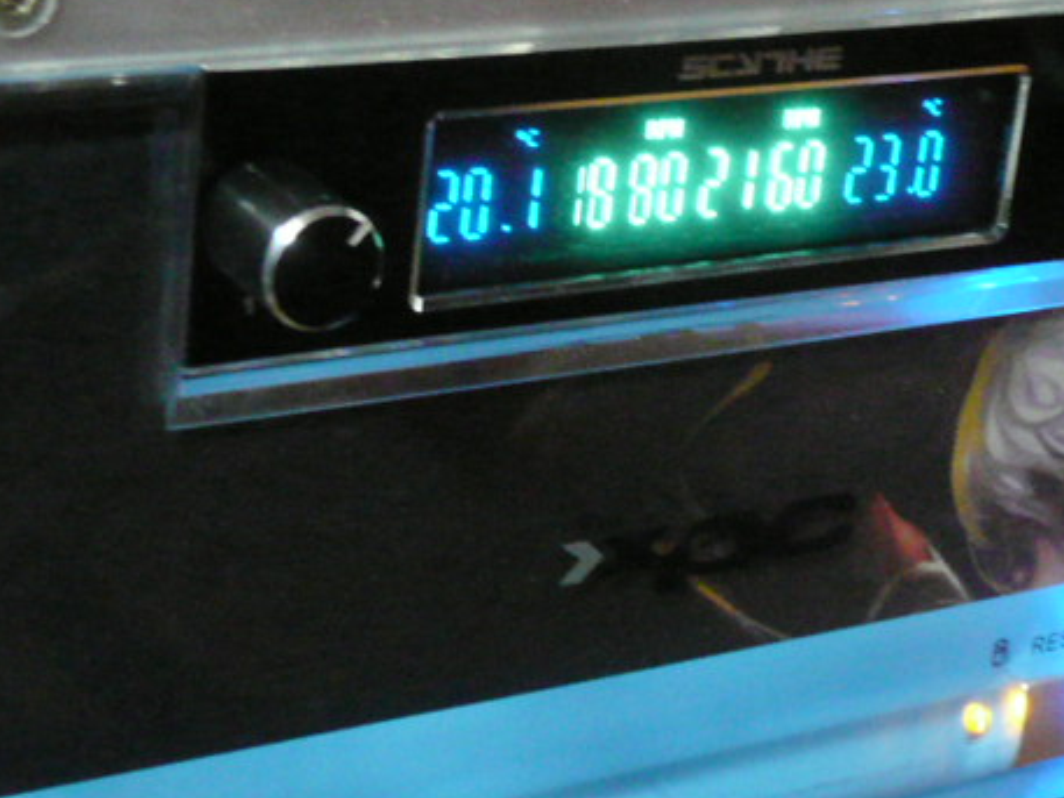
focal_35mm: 105
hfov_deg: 18.7
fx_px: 3228
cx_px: 698
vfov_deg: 14.1
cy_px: 247
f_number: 4.2
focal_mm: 8.2
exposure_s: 1/8
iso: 800
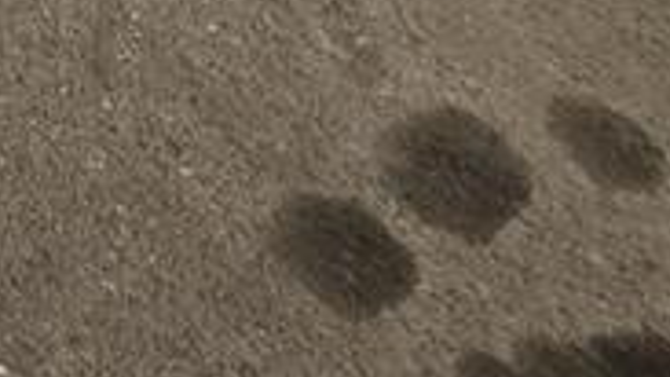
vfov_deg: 8.1
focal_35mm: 140
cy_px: -469
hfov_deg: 11.3
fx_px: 2488
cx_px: -1175
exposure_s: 1/33.3
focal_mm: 5.4
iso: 500
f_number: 1.8
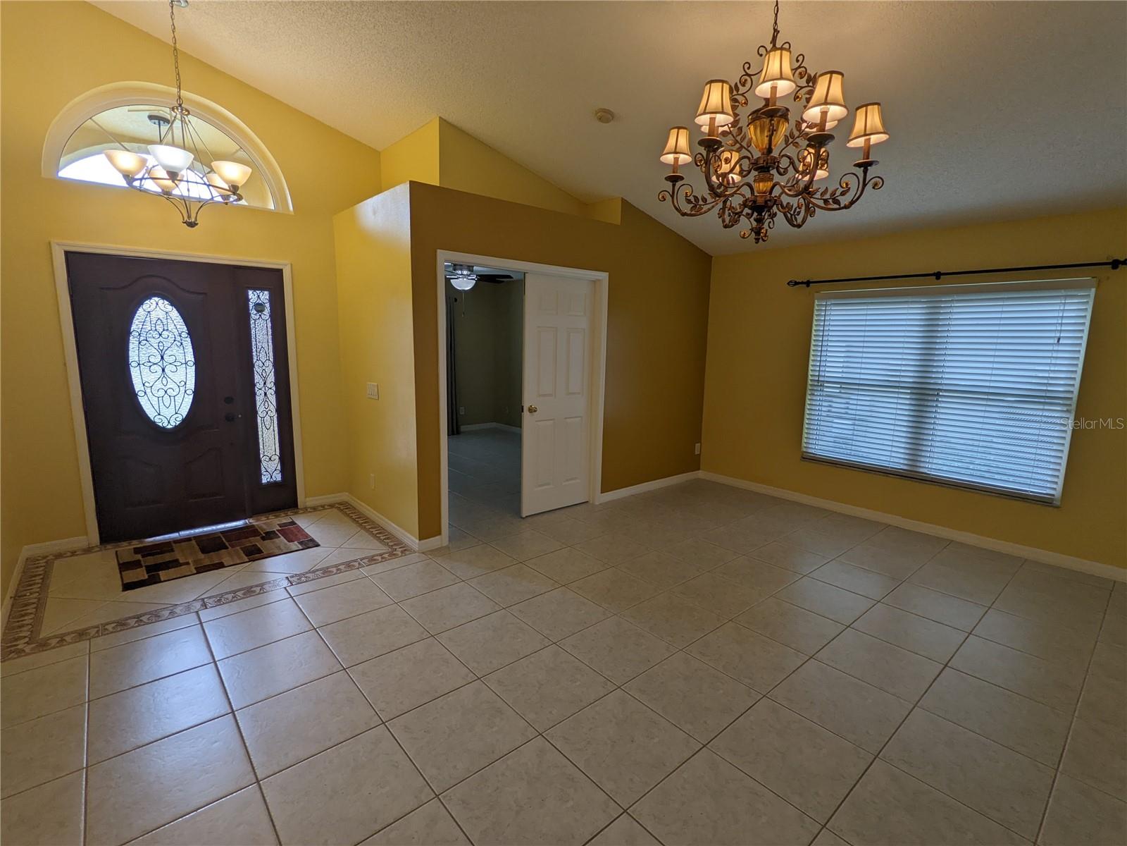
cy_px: 423
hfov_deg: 94.5
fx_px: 521
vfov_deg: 78.1
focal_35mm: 16
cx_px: 564
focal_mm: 2.22
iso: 31
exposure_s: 1/100
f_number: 2.2
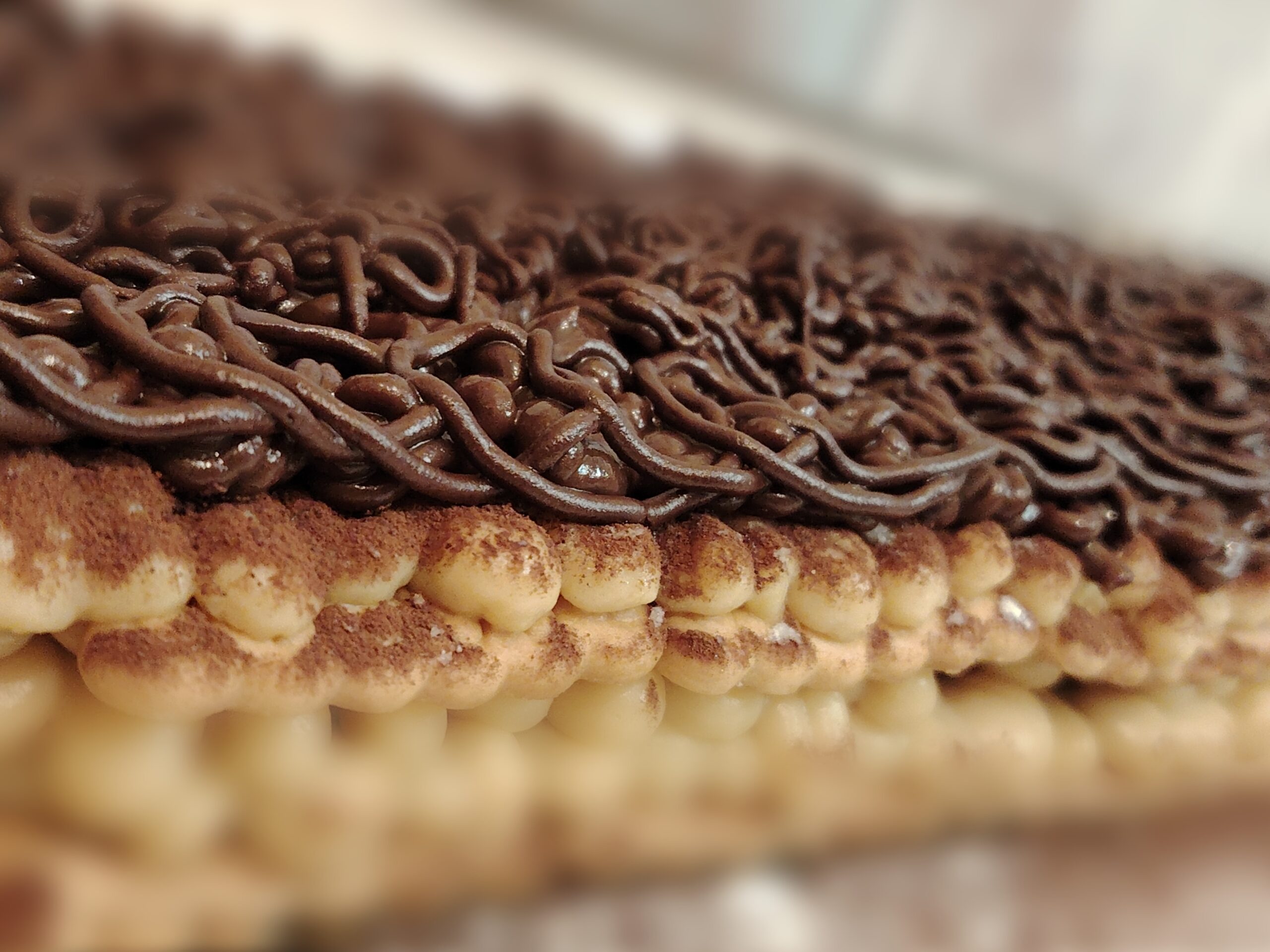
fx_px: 1724
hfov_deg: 40.4
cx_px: 635
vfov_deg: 30.9
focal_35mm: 47
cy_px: 476
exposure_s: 1/24
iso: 888
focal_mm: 5.25
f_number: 0.95
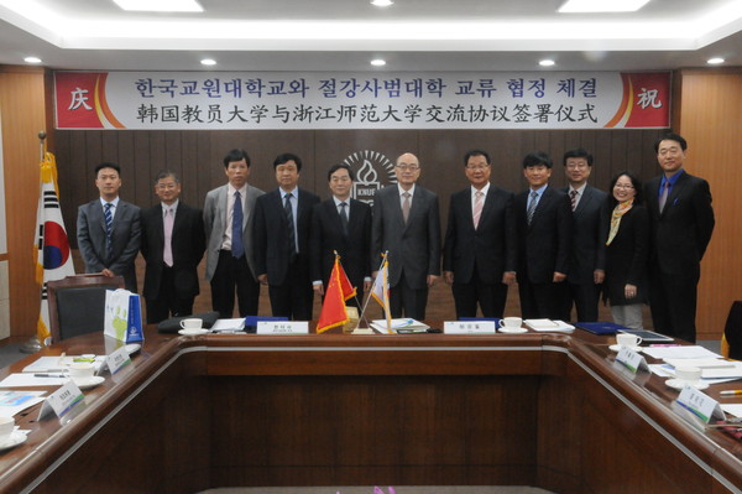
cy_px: 247
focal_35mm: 39
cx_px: 371
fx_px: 803
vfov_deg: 34.2
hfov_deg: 49.6
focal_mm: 26
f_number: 22
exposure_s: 1/15
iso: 3200
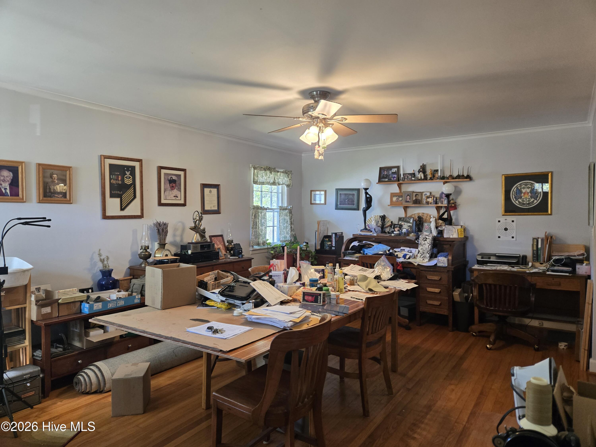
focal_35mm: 23
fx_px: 396
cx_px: 298
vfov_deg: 58.9
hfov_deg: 73.9
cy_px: 224
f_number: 1.8
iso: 400
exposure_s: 1/120
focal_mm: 5.4
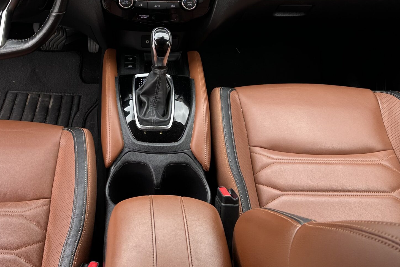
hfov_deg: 43.8
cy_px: 41
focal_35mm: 44
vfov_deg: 29.6
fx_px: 489
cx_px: 128
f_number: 1.78
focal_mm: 6.86
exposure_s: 1/121
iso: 100
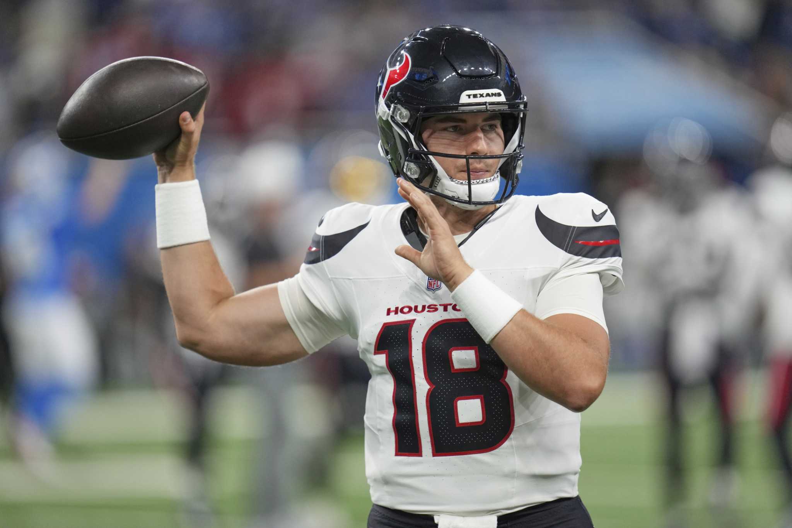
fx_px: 8799
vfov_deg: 3.4
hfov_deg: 5.2
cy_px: 264
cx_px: 396
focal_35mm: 400
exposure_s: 1/2000
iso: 2500
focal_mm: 400
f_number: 2.8
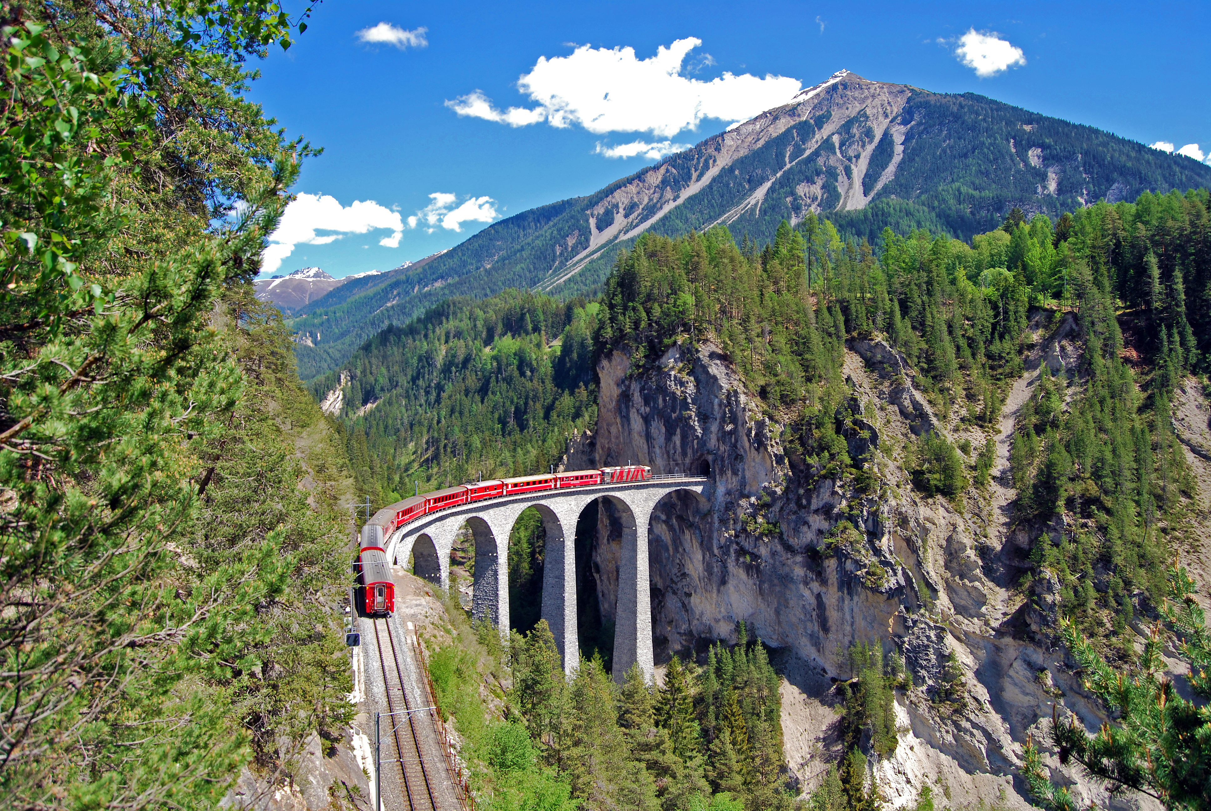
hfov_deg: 67.3
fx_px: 909
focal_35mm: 27
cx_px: 606
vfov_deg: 48.0
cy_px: 406
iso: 100
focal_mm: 18
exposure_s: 1/200
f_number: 7.1
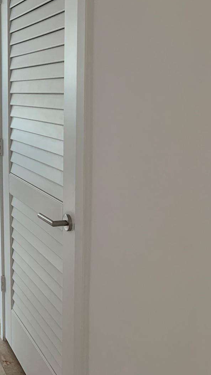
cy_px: 164
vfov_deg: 47.3
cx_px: -68
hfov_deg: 24.1
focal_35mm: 43
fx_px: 428
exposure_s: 1/60
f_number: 1.8
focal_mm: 4.25
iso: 125
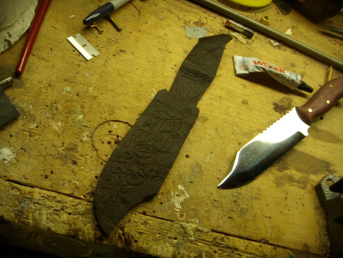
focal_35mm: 38
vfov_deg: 37.7
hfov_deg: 49.0
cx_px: 172
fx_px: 377
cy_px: 129
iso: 64
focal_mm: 6.4
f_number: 3.5
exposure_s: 1/40.8
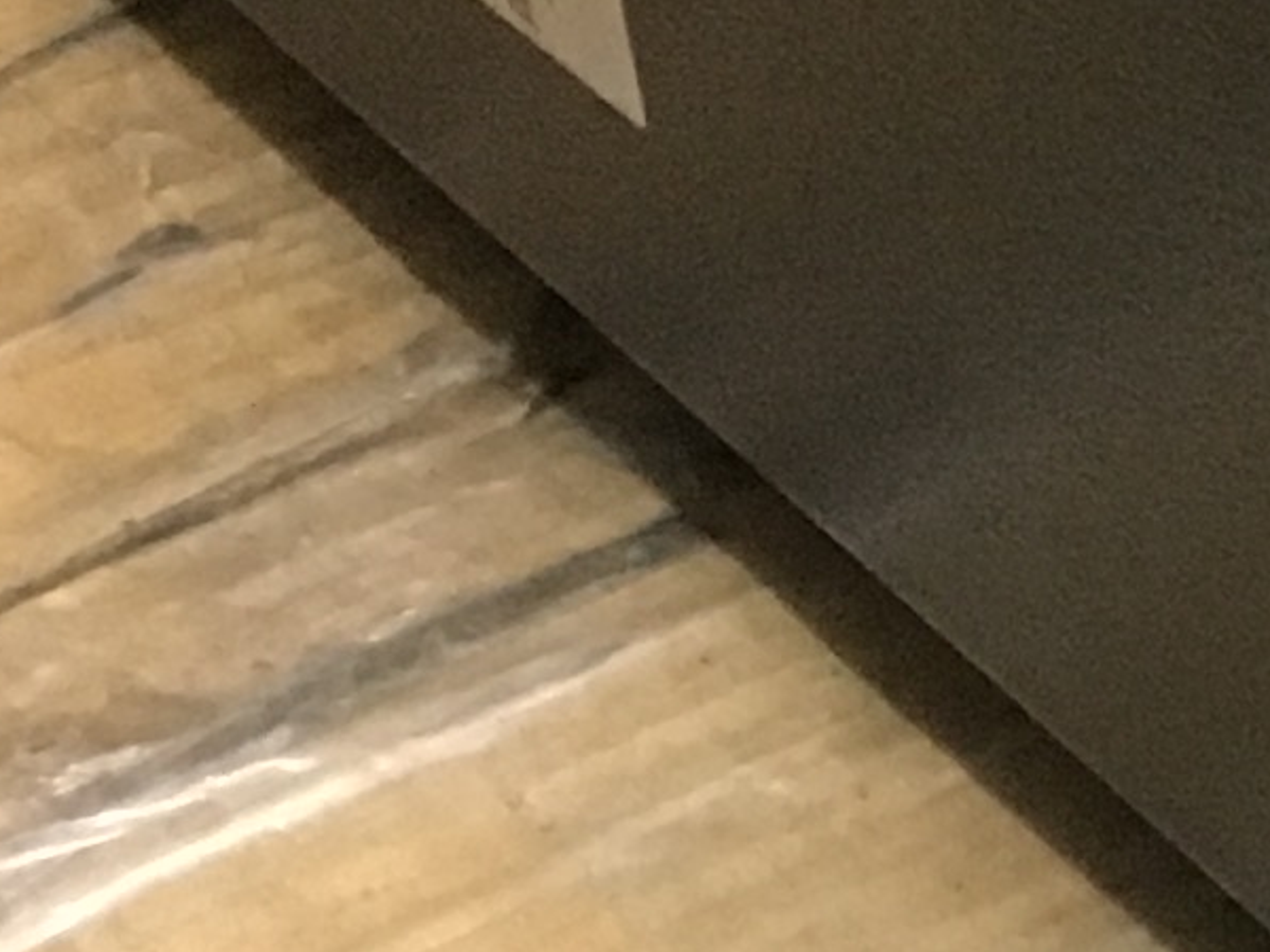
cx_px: 3694
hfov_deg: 8.6
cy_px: -495
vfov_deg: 7.5
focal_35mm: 195
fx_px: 7154
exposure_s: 1/20
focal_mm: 4.15
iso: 200
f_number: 2.2
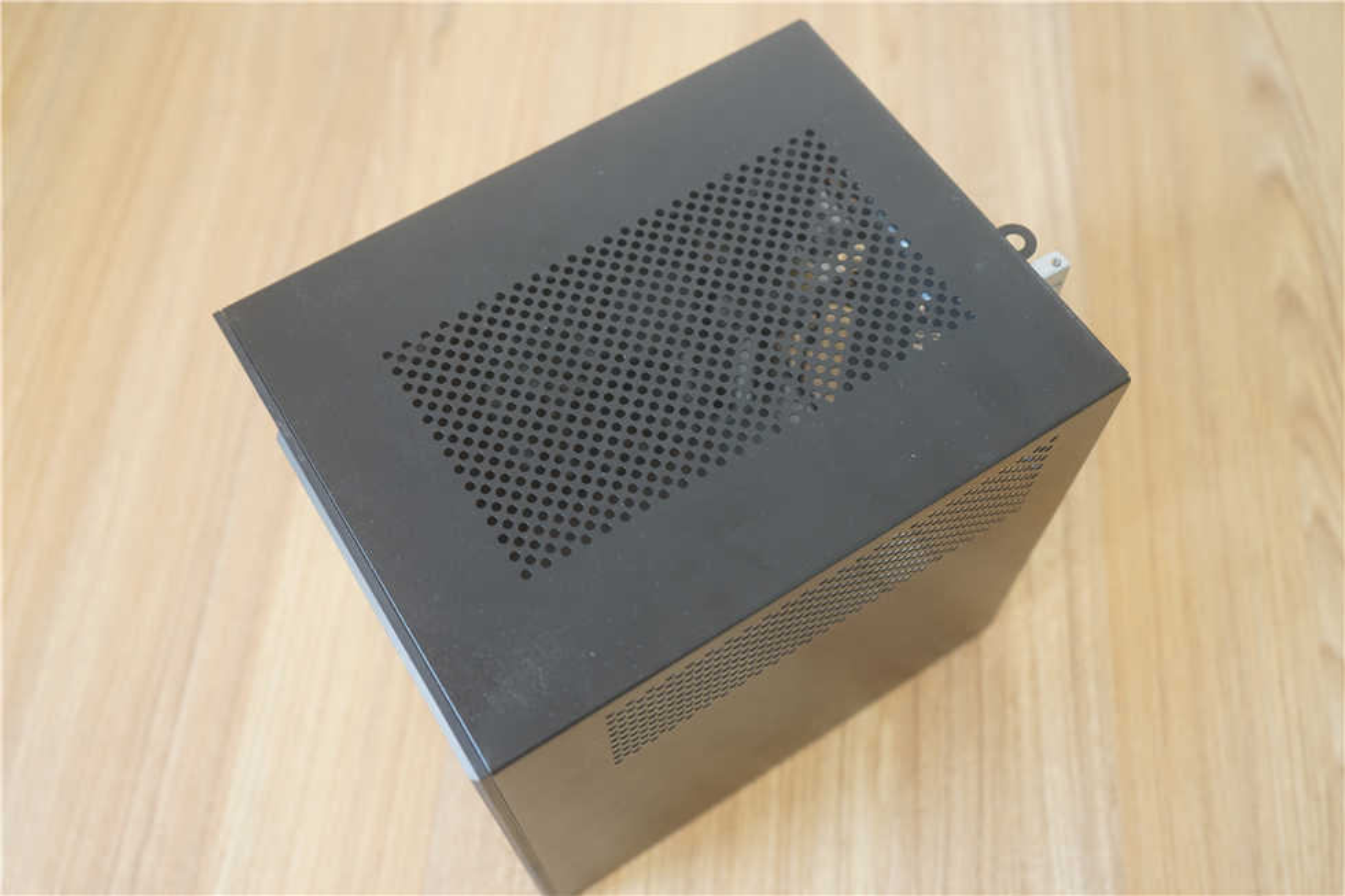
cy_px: 448
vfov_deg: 37.8
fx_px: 1307
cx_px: 672
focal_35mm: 35
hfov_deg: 54.4
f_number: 4
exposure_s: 1/20
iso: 320
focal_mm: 35
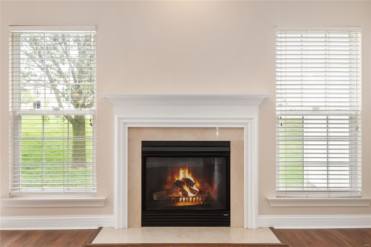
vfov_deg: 36.9
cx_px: 186
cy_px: 124
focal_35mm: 36
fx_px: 371
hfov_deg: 53.1
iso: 400
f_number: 6.3
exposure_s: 1/25
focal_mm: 18
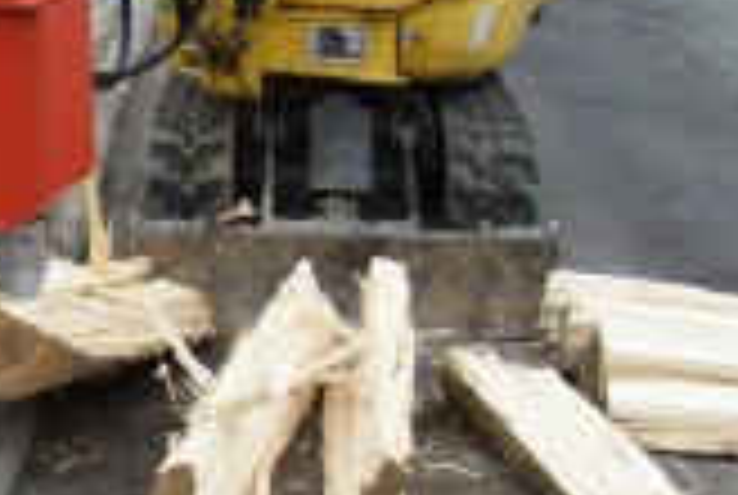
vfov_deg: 15.0
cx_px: 0
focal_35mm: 91
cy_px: 353
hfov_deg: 21.5
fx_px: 1869
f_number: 2.7
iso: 80
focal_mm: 6
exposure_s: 1/311
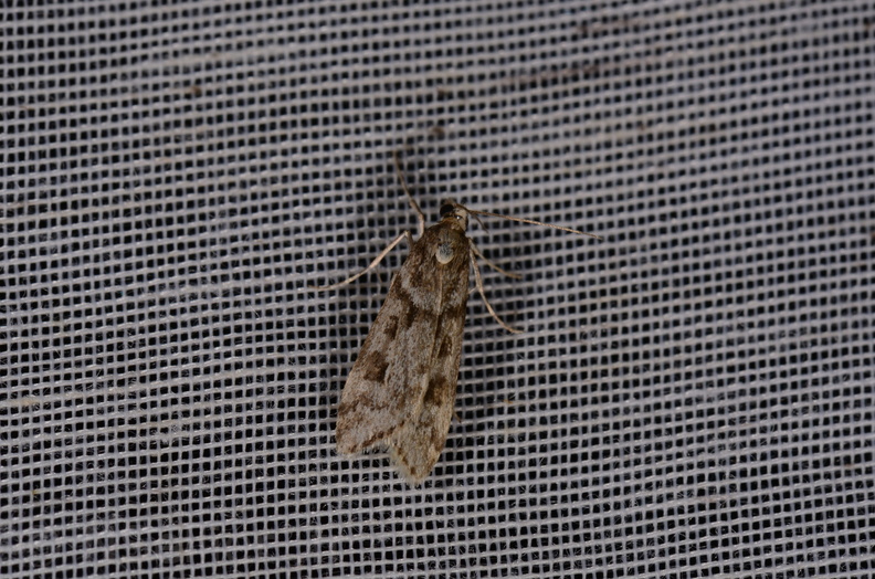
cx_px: 438
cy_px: 290
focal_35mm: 128
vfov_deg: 10.7
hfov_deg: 16.1
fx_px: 3092
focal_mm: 85
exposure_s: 1/60
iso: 100
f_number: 22
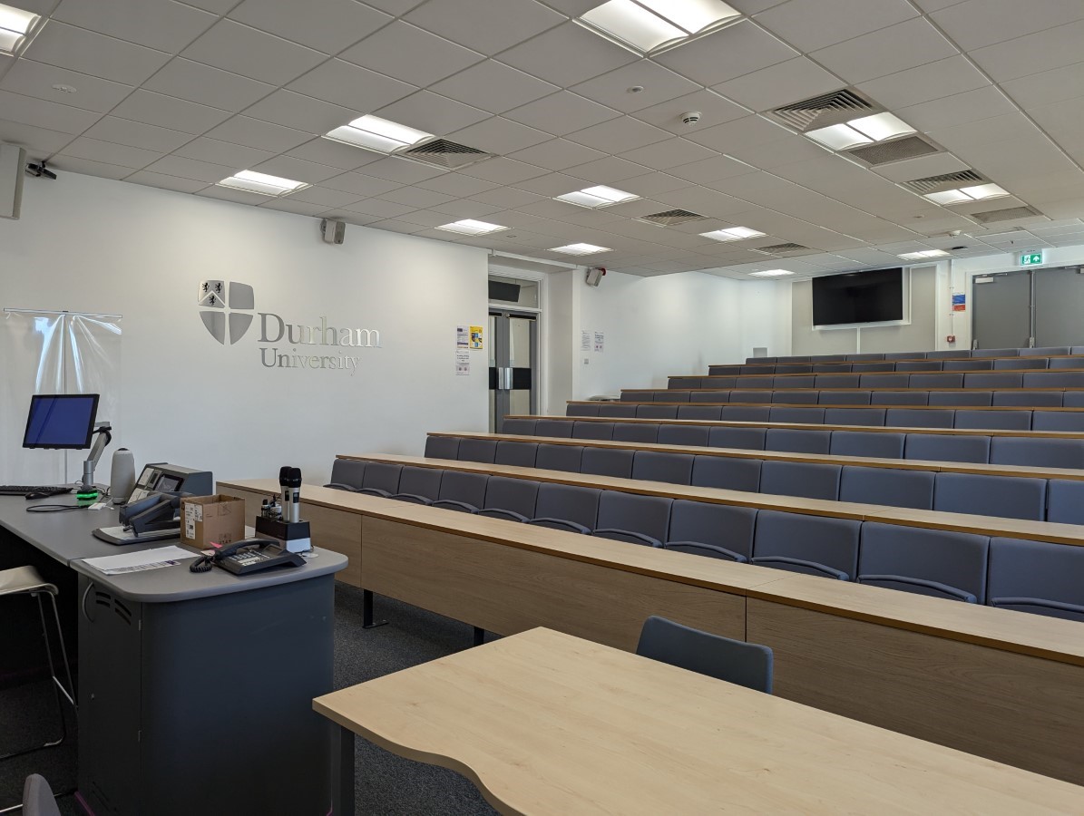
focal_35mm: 24
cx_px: 542
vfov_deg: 56.9
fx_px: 753
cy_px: 408
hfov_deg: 71.5
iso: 41
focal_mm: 6.81
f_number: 1.85
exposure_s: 1/126
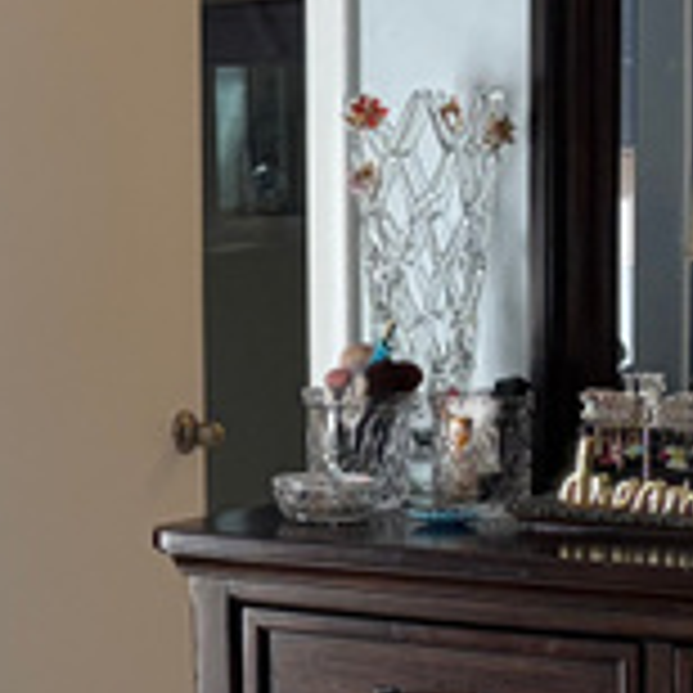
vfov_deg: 11.4
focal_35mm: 153
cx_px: -315
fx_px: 3465
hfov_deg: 11.0
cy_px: 356
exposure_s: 1/203
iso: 80
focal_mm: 5.96
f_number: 1.6
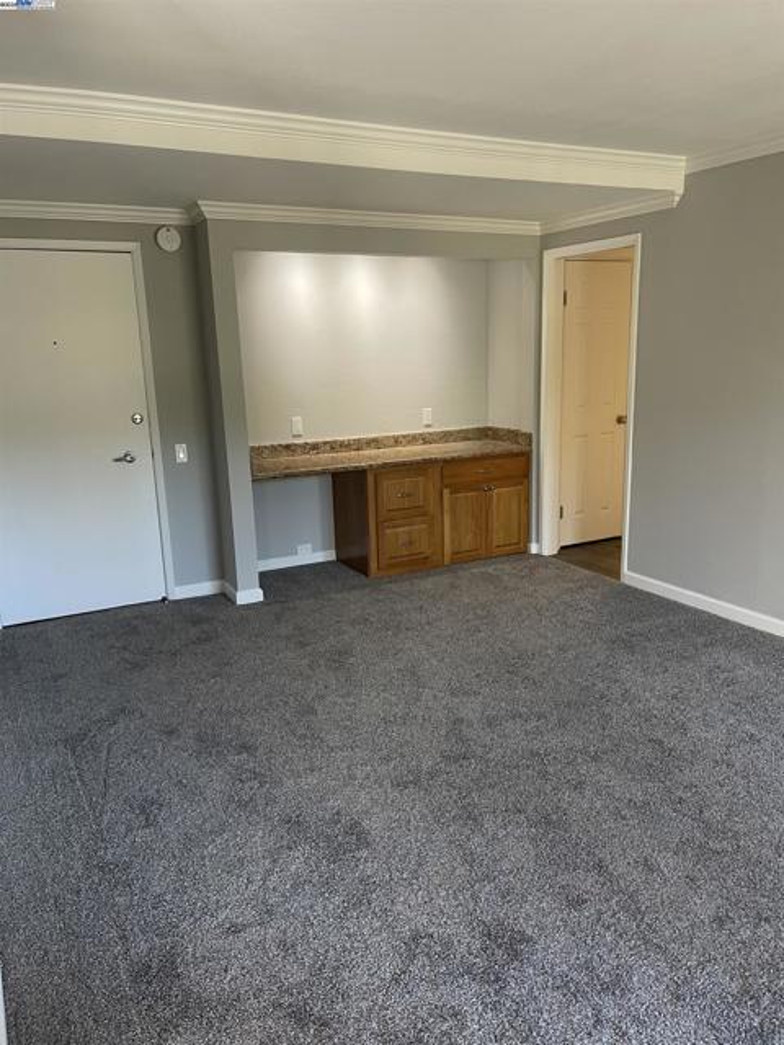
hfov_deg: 53.1
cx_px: 392
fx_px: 785
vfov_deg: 67.3
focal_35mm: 26
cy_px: 522
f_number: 1.6
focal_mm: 5.1
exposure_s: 1/60
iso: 100
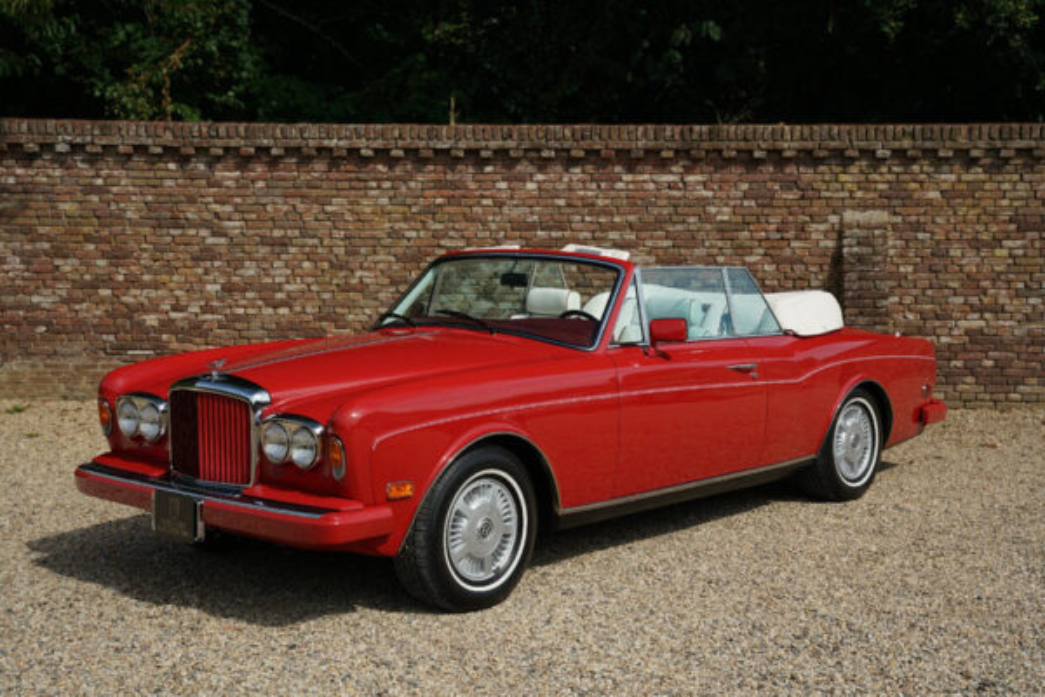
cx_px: 522
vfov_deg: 26.8
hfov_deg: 39.4
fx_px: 1460
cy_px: 348
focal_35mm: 50
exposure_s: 1/320
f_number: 6.3
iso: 100
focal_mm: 50.3
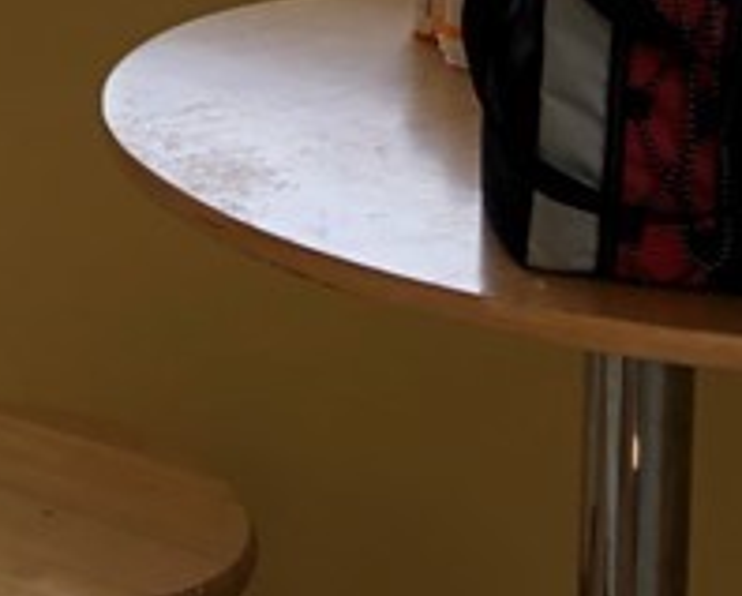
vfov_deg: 10.2
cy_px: -574
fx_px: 3101
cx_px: -779
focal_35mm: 141
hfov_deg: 12.0
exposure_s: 1/142
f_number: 1.8
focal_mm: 3.99
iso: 20
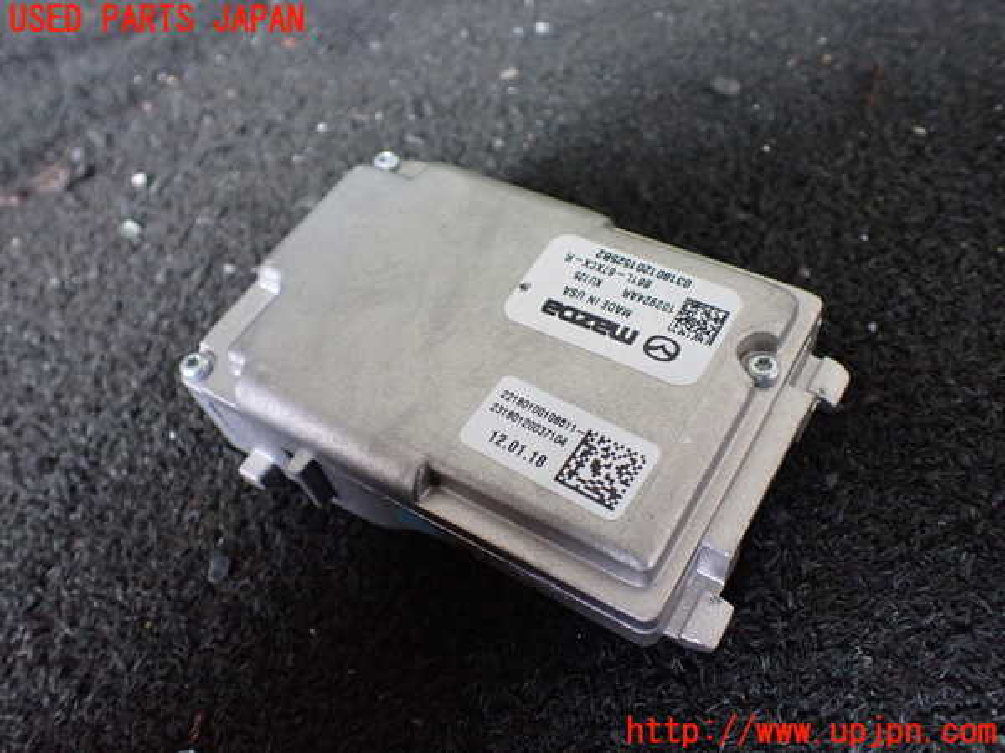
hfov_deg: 60.0
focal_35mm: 30
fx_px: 871
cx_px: 502
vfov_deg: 46.8
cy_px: 376
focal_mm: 5.4
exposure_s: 1/100
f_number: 2.3
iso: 800
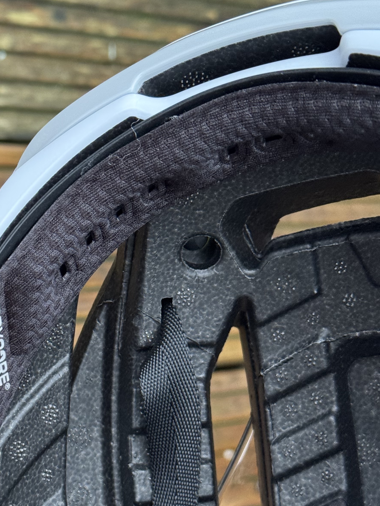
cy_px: 312
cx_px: 84
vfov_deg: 23.8
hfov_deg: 17.9
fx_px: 1200
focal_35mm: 82
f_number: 1.78
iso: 250
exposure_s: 1/56
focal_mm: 6.76
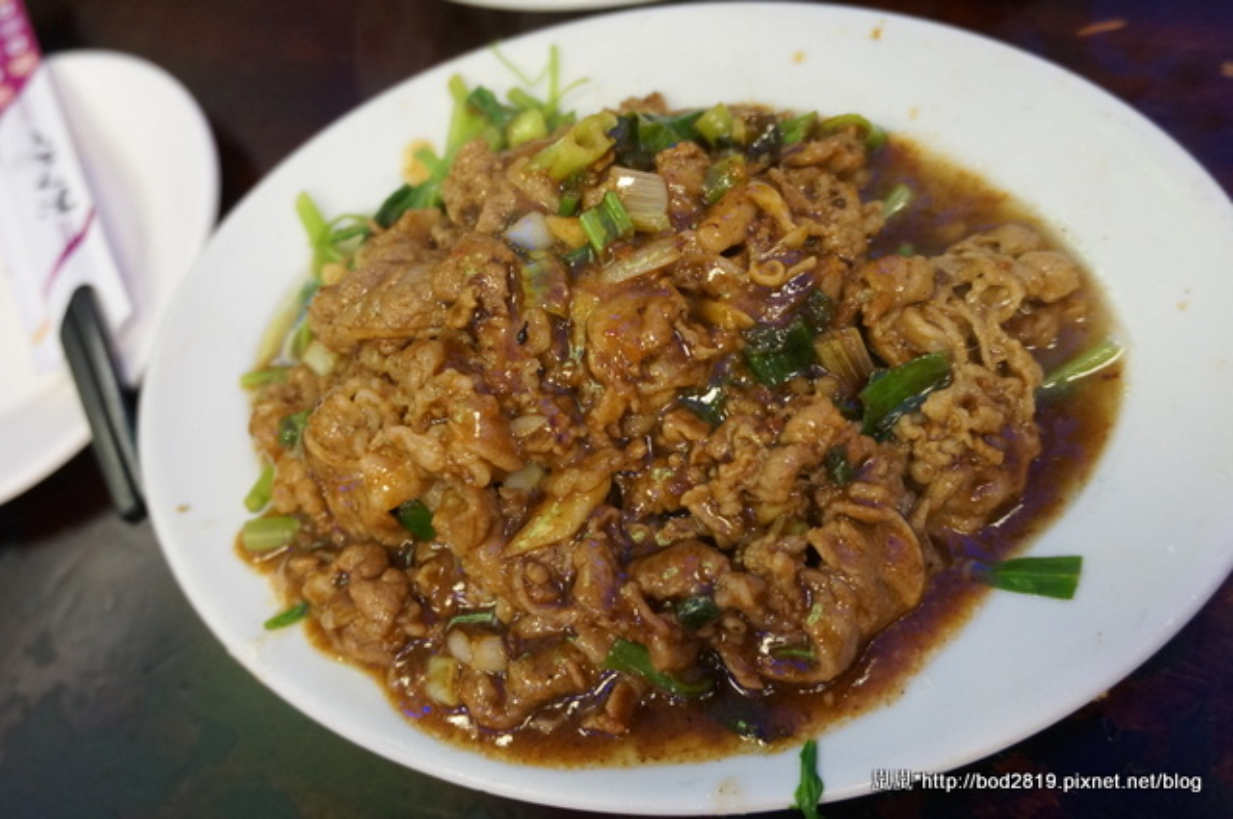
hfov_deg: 59.6
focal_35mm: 32
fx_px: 1077
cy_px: 410
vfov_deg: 41.6
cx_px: 616
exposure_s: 1/60
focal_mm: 21
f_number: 4
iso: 1000
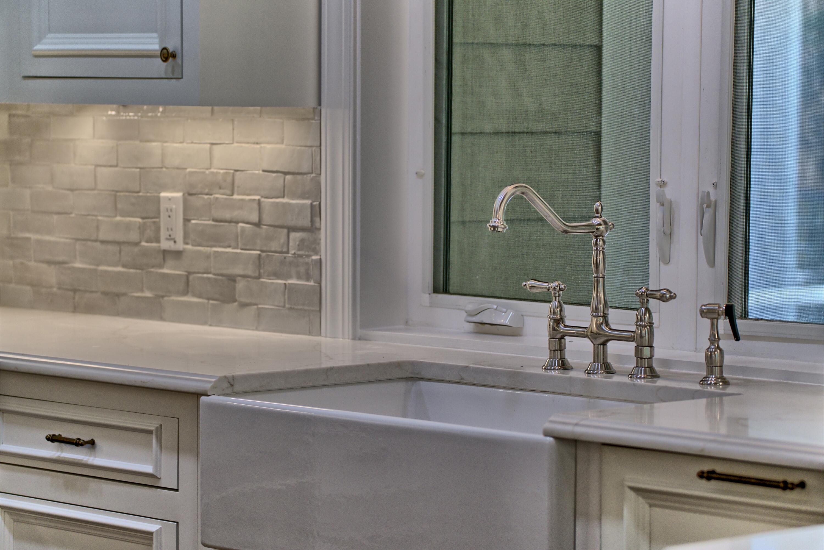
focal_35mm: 128
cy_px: 275
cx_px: 412
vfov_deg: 10.7
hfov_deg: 16.0
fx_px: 2930
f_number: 4.5
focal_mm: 128
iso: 800
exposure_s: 1/200
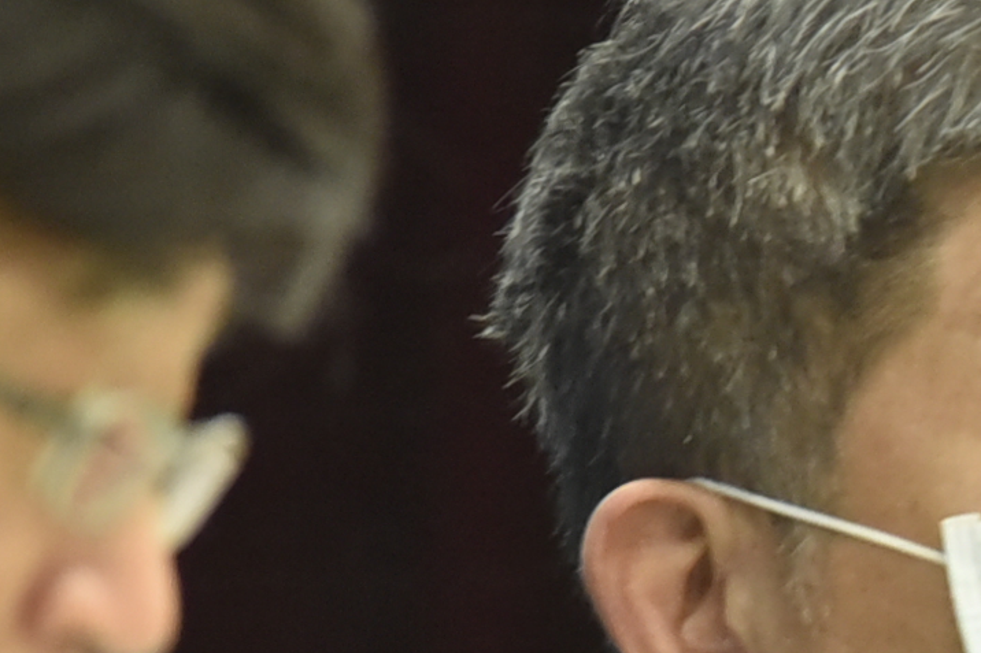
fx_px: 22911
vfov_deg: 1.6
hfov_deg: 2.4
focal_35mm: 841
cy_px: 639
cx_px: 1813
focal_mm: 200
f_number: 6.3
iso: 4000
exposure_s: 1/250
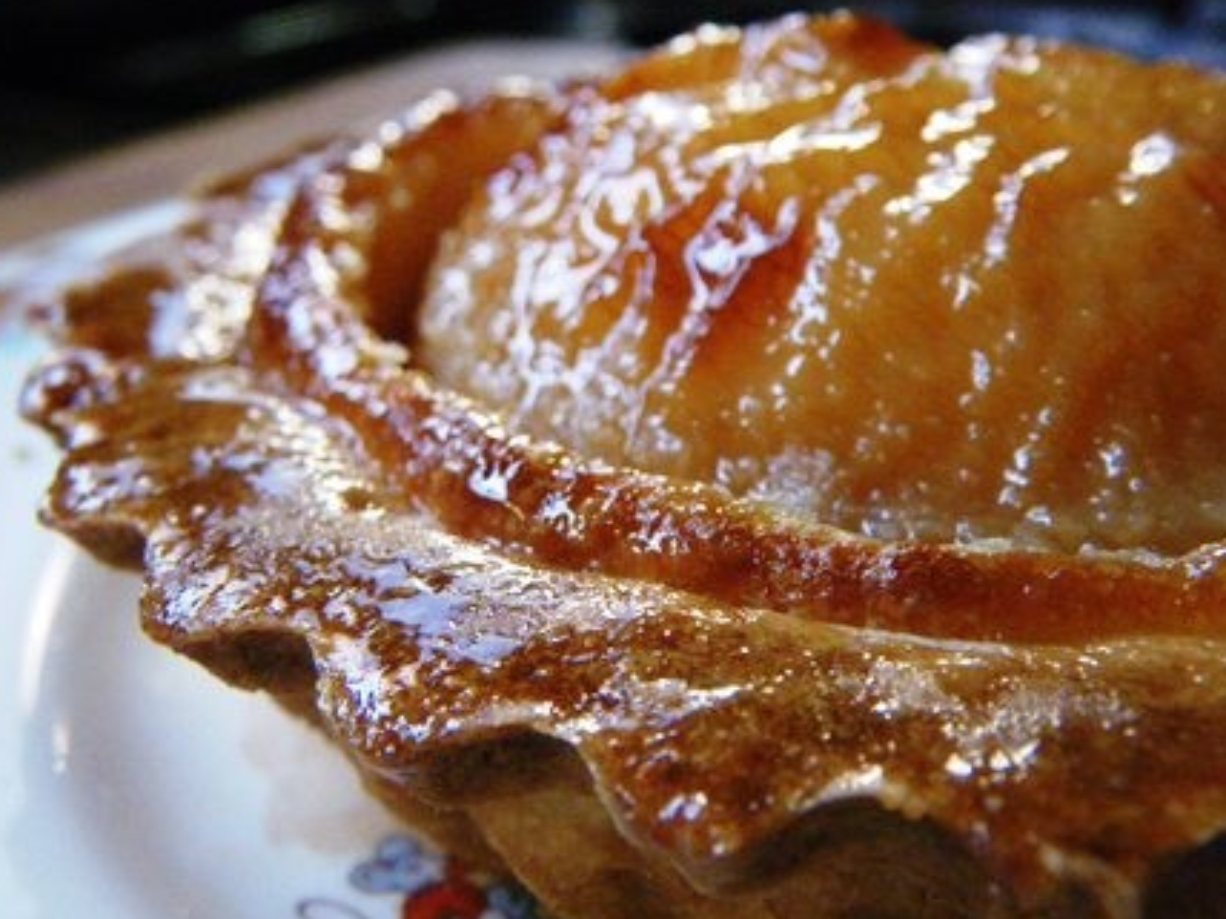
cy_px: 464
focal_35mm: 44
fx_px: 1558
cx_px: 602
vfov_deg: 32.9
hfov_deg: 42.9
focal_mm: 7.5
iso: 800
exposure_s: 1/50
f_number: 4.2
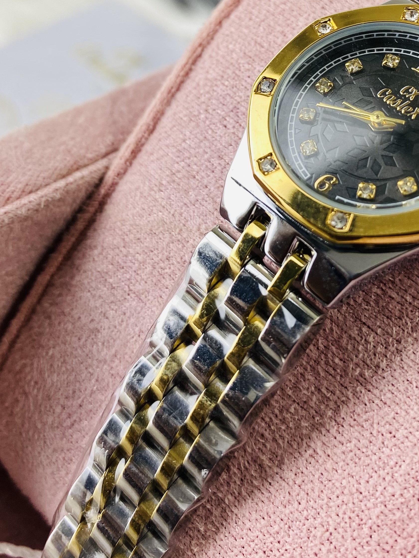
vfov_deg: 40.5
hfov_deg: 32.1
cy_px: 122
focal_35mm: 45
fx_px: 726
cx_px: 257
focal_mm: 4.25
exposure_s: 1/100
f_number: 1.8
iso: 40
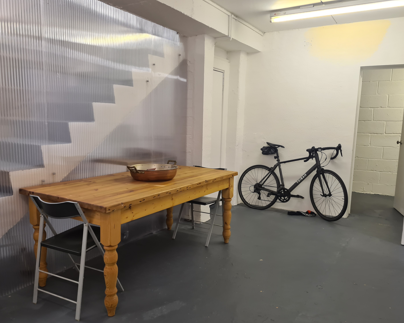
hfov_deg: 62.2
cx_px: 205
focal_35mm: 28
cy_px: 167
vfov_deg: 51.5
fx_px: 335
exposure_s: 1/50
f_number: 1.8
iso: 100
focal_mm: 5.4
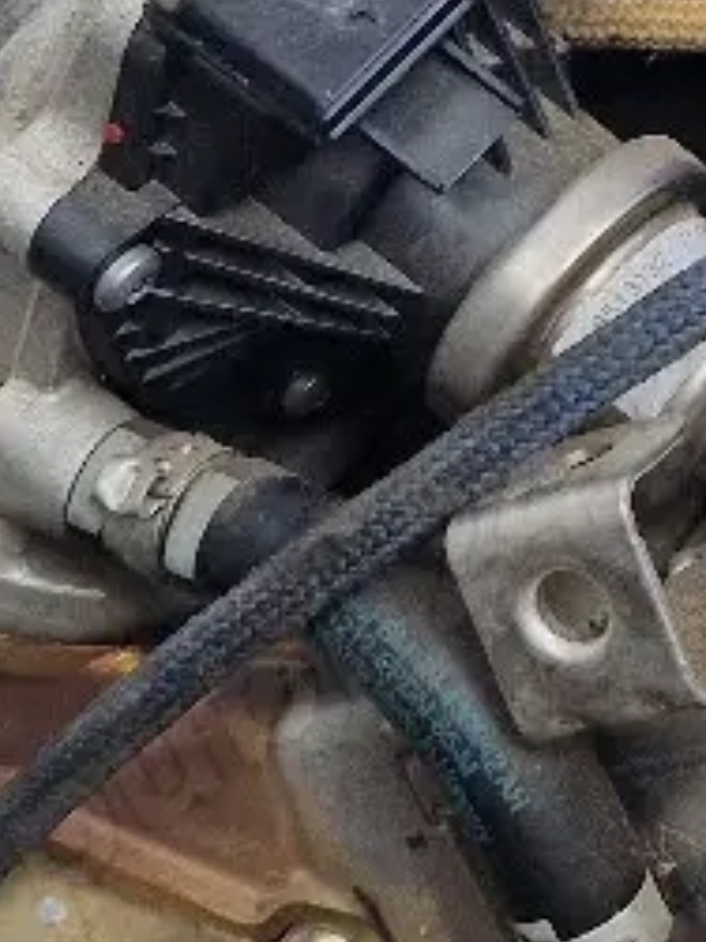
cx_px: 1622
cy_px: -231
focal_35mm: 122
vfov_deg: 15.5
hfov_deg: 10.6
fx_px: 3320
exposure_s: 1/238
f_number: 1.8
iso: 50
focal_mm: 5.4
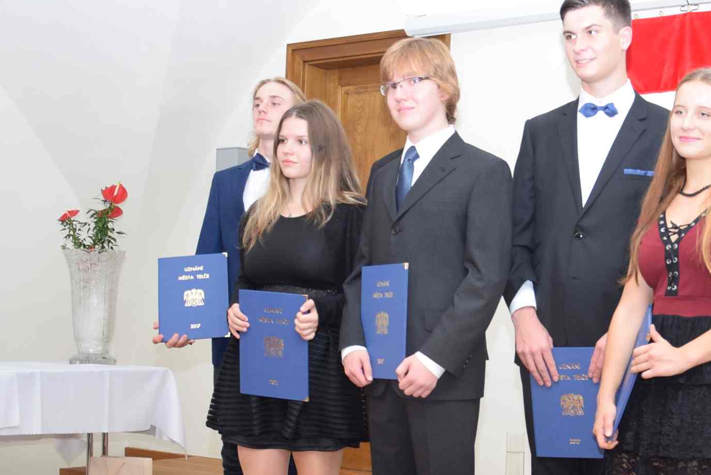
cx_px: 509
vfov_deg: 22.9
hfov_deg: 33.4
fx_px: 1166
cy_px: 332
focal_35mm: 59
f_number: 3.5
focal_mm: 18
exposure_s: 1/80
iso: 400
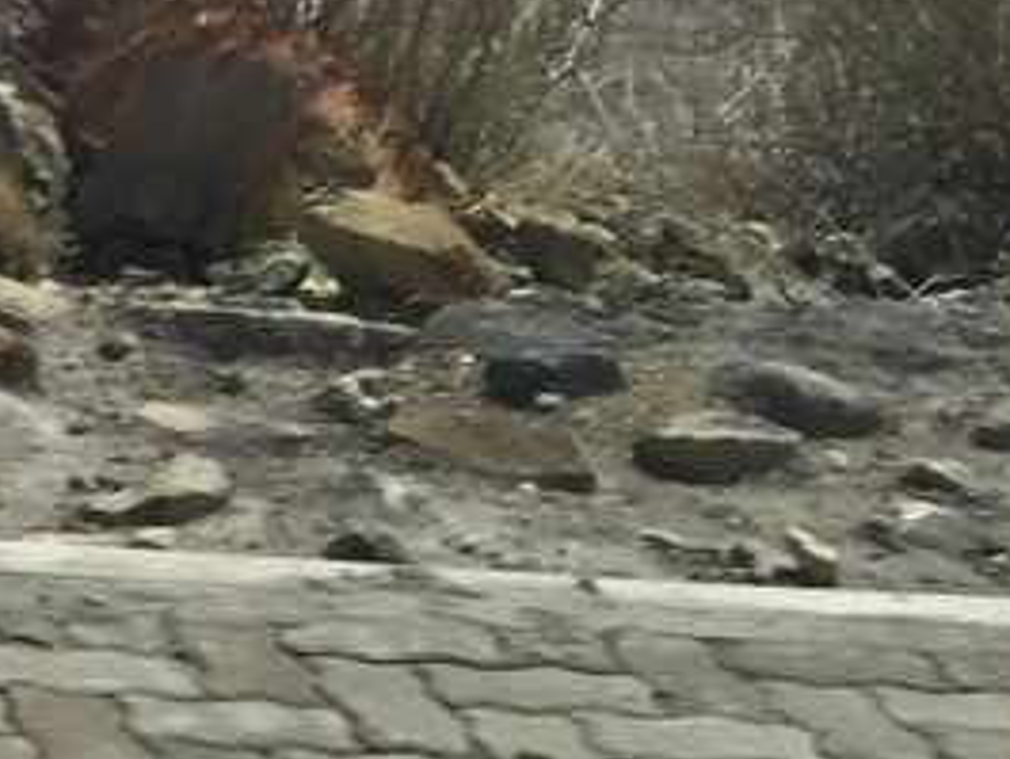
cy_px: -641
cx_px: -1380
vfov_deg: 10.0
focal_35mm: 140
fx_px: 4087
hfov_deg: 11.7
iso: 32
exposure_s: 1/659
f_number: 2.2
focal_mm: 4.15
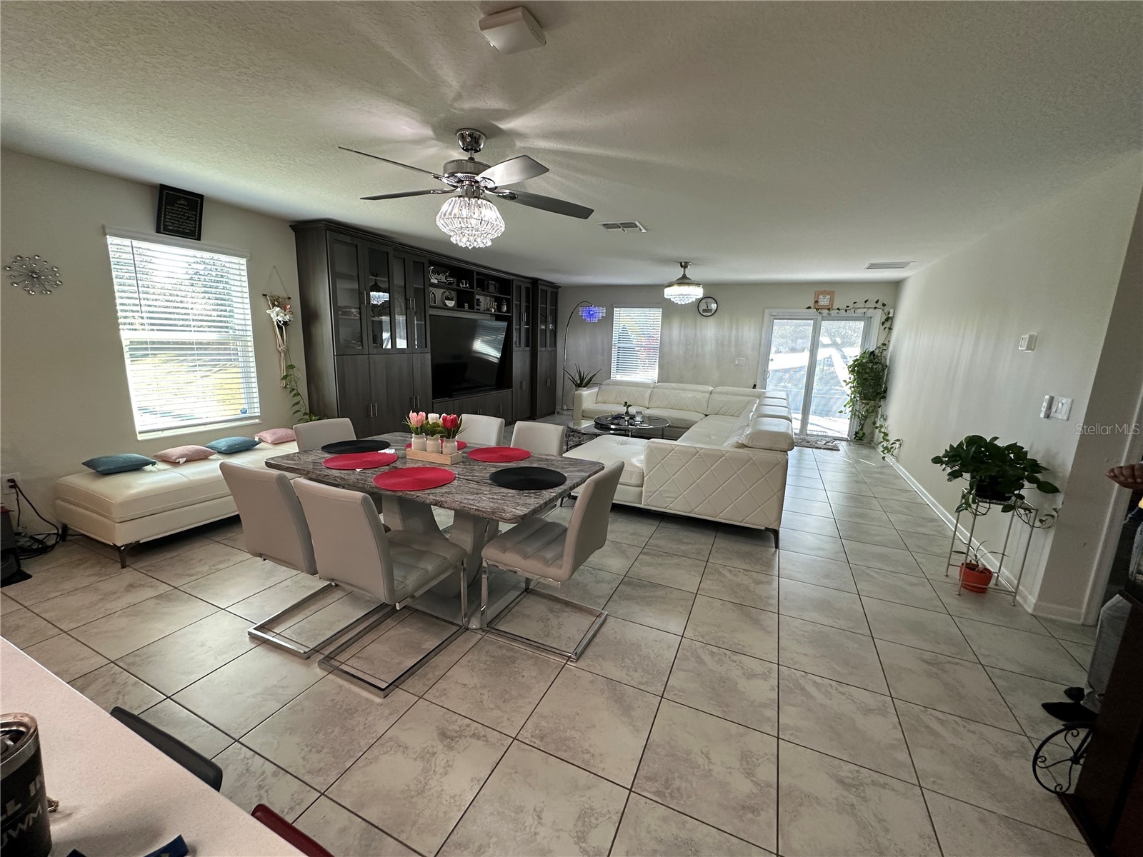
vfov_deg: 85.7
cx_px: 572
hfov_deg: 102.1
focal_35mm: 14
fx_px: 462
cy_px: 428
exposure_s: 1/120
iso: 250
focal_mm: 2.22
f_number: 2.2
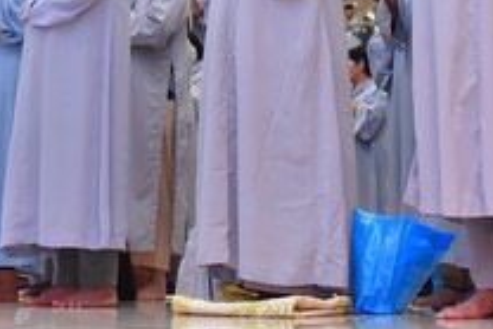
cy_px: -134
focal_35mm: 75
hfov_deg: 27.0
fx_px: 1028
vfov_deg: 16.8
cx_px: 216
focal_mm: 24
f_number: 5
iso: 1250
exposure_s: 1/125
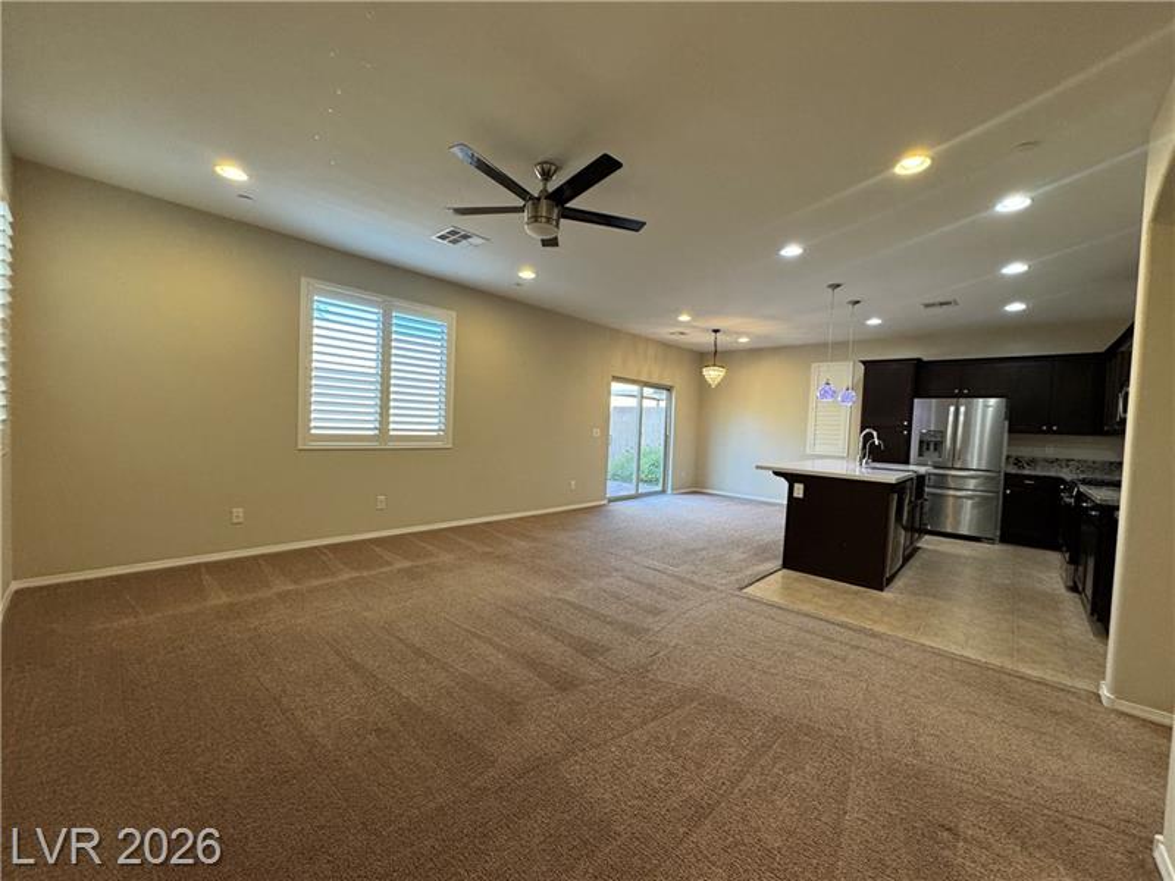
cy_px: 440
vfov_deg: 85.7
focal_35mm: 14
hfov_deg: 102.1
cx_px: 588
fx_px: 475
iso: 250
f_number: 2.2
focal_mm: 2.22
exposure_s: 1/120
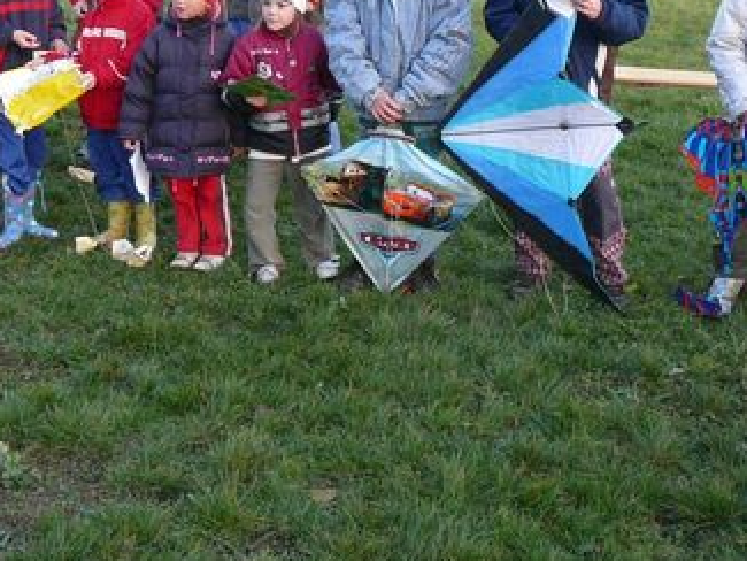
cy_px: 71
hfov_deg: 30.2
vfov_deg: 22.5
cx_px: 331
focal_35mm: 64
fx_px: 1382
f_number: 2.8
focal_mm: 5.2
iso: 100
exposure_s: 1/40
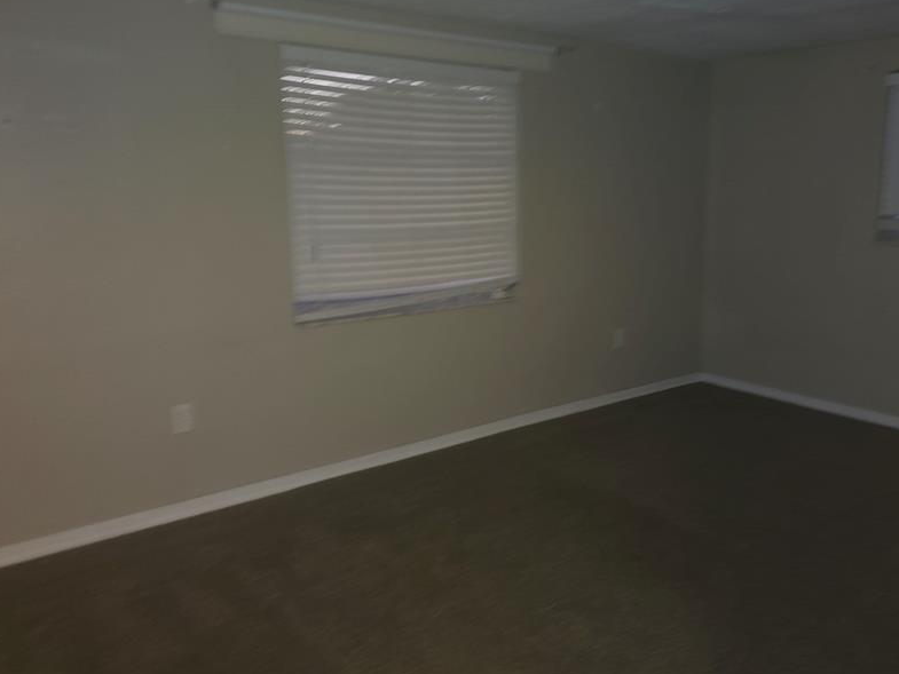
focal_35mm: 30
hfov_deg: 59.4
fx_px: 779
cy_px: 296
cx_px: 543
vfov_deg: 46.7
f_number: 1.7
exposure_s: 1/12
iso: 250
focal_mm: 6.3
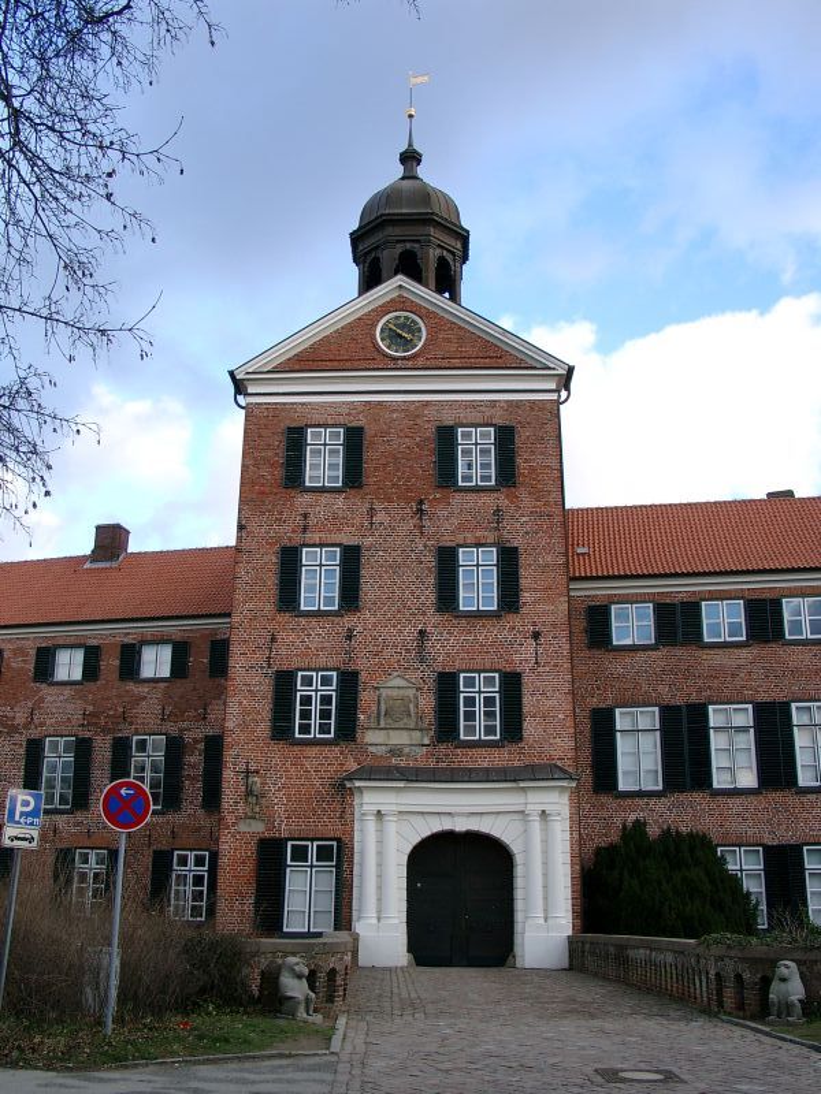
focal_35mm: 34
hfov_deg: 41.8
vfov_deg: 54.0
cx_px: 410
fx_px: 1075
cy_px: 547
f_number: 4
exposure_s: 1/148
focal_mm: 7.13
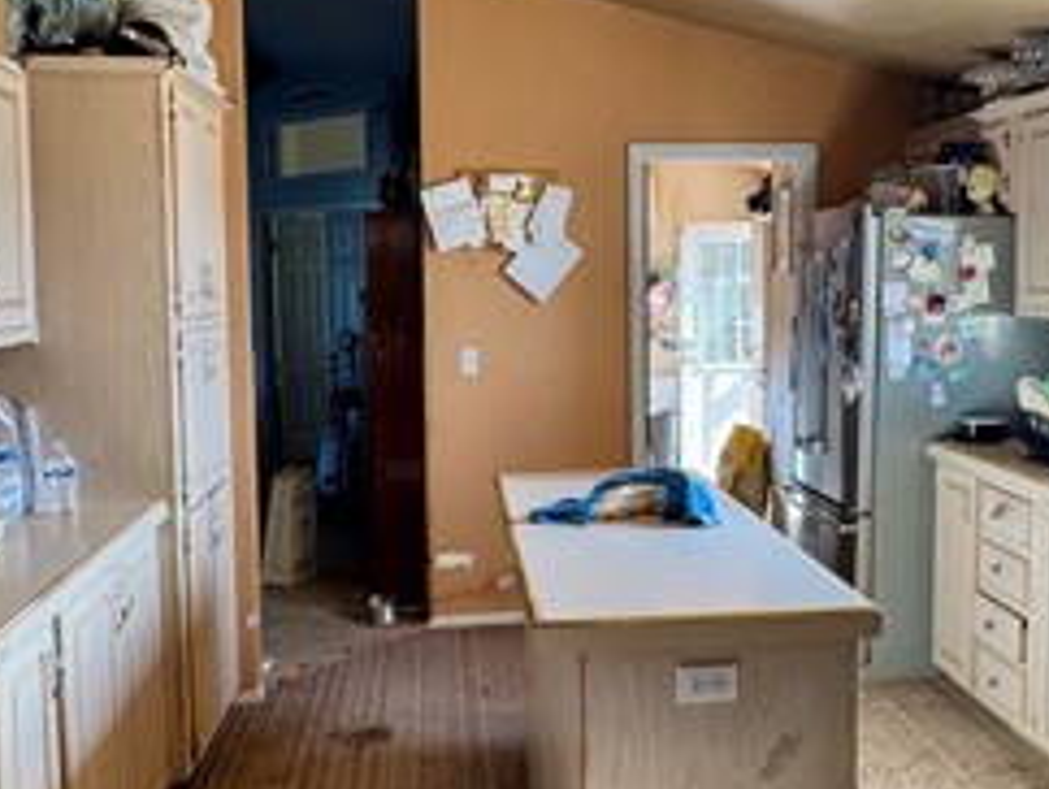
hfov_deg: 50.0
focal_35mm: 37
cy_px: 351
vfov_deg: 38.7
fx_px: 1122
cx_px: 594
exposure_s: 1/120
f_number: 2.2
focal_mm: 2.22
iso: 125
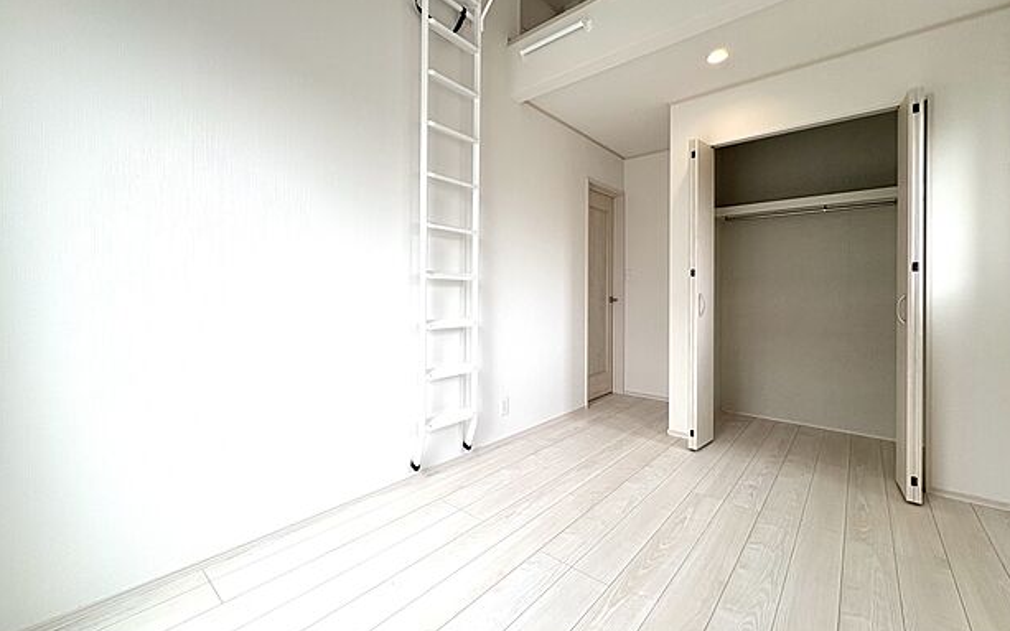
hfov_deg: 101.5
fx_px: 413
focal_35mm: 15
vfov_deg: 74.7
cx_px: 507
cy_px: 294
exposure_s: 1/193
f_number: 2.2
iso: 40
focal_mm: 2.22
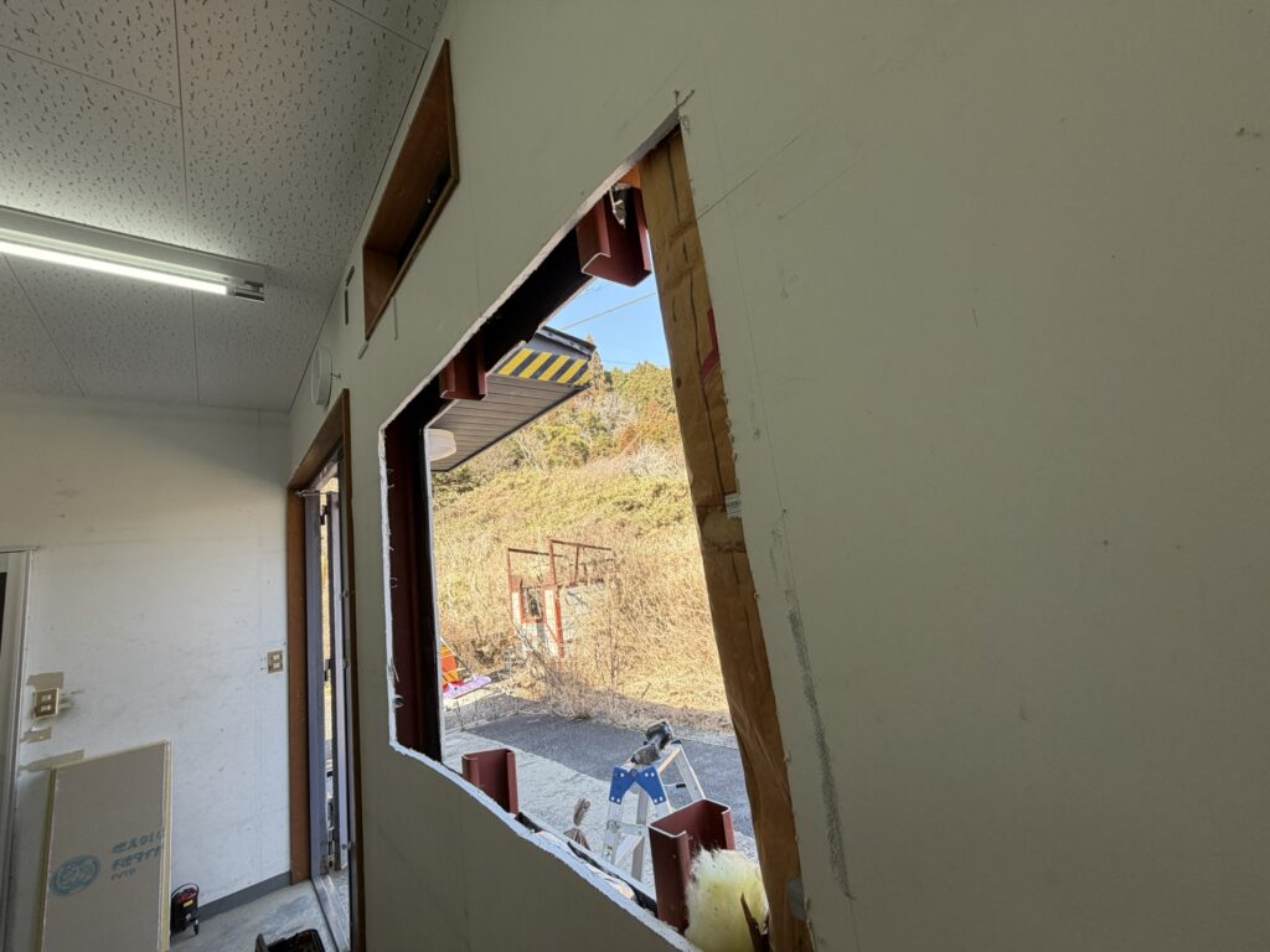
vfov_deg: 85.7
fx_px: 514
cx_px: 635
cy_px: 476
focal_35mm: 14
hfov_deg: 102.1
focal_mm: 2.22
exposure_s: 1/120
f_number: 2.2
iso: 64
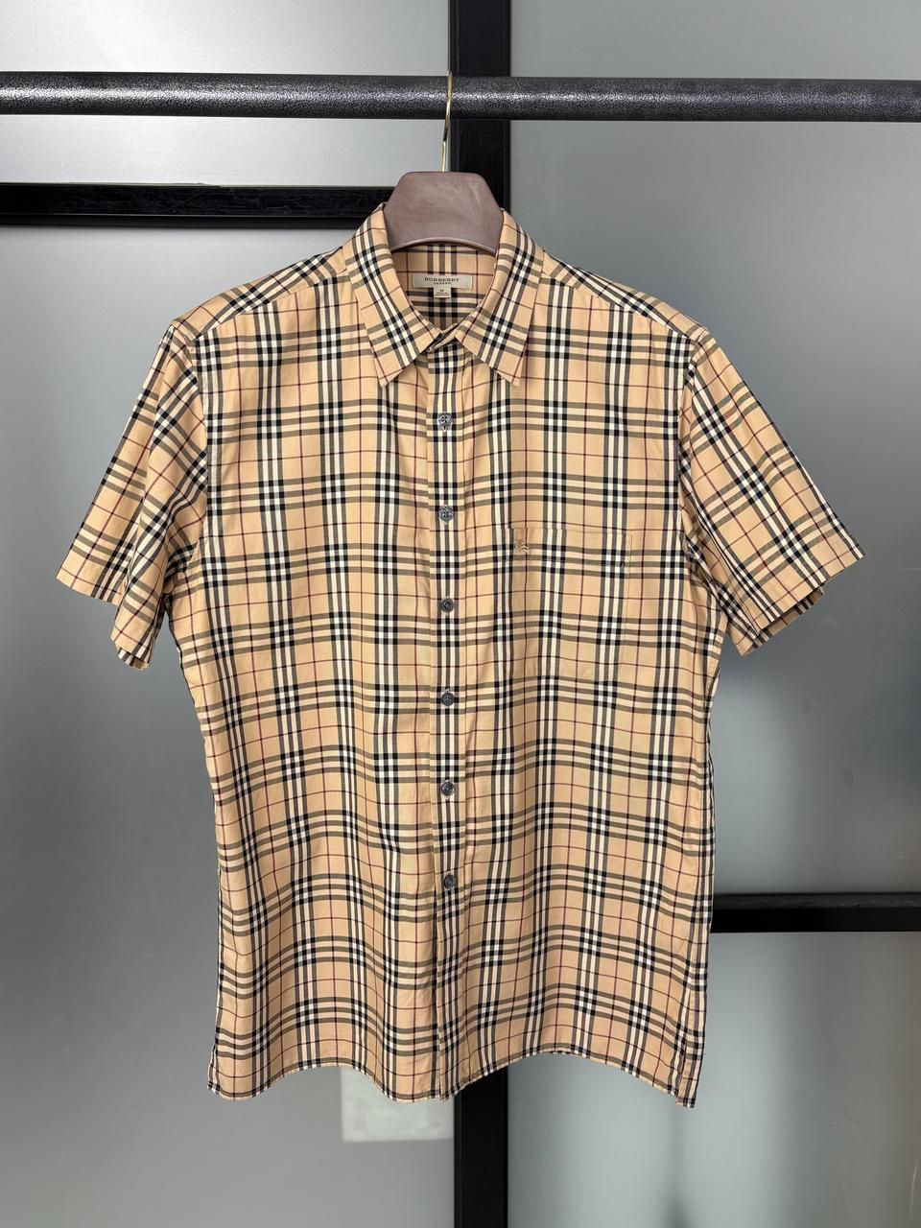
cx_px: 460
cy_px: 614
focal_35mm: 26
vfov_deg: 67.3
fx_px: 922
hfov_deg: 53.1
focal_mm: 5.96
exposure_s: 1/120
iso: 40
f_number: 1.6
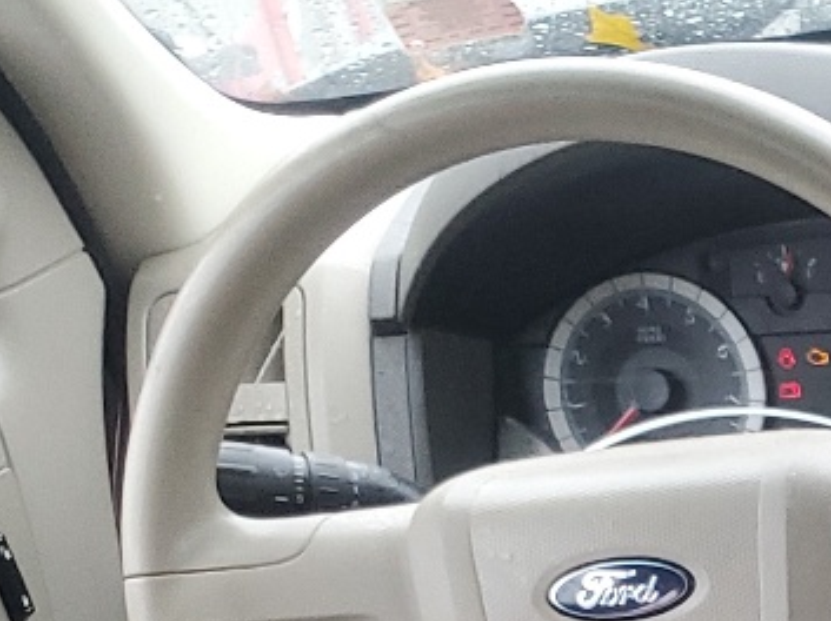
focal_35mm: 118
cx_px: 1523
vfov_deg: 10.9
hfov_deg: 14.5
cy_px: 1407
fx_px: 2830
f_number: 1.5
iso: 82
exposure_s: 1/120
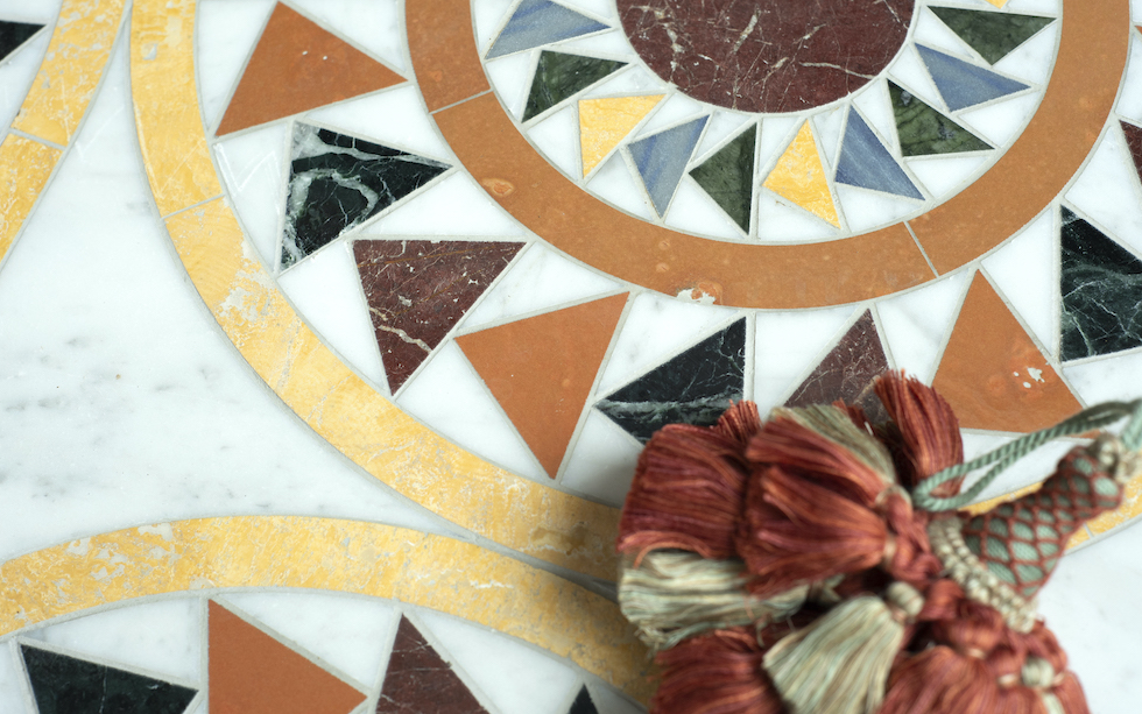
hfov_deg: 38.9
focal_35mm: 52
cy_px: 338
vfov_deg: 24.9
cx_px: 574
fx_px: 1619
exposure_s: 1/160
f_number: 5
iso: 640
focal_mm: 50
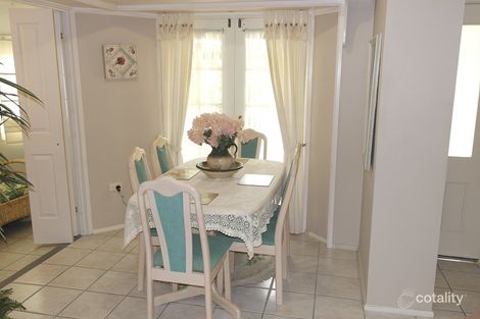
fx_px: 400
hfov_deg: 61.9
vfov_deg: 43.6
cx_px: 240
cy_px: 160
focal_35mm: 30
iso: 400
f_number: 4.5
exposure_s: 1/40
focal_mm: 20
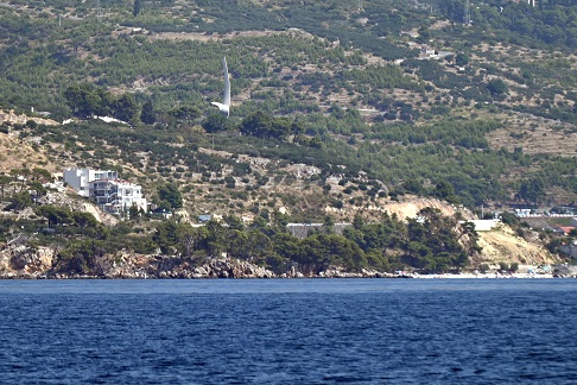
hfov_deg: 3.3
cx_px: 221
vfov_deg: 2.2
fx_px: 9888
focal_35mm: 617
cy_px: 99
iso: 100
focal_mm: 300
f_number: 5.6
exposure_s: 1/640
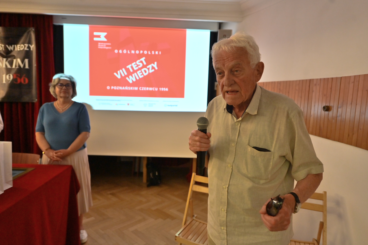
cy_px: 122
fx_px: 245
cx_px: 184
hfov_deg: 73.7
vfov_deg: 53.1
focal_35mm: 24
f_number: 2.8
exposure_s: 1/400
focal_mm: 24
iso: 800
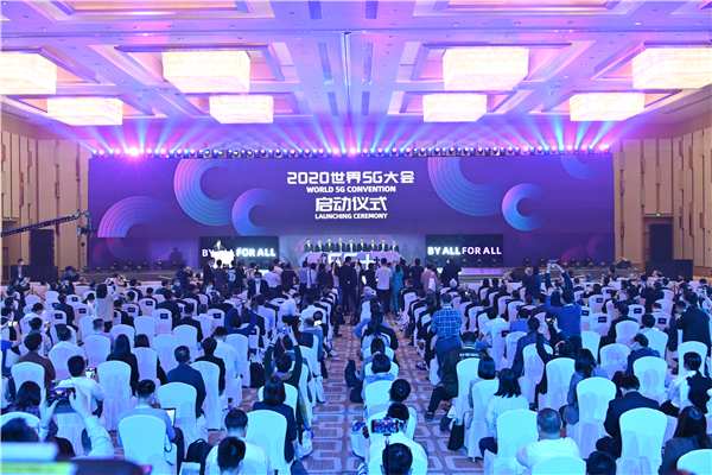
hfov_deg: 55.8
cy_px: 238
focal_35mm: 34
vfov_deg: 38.9
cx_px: 356
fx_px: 672
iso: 2000
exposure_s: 1/80
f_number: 5
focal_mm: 34
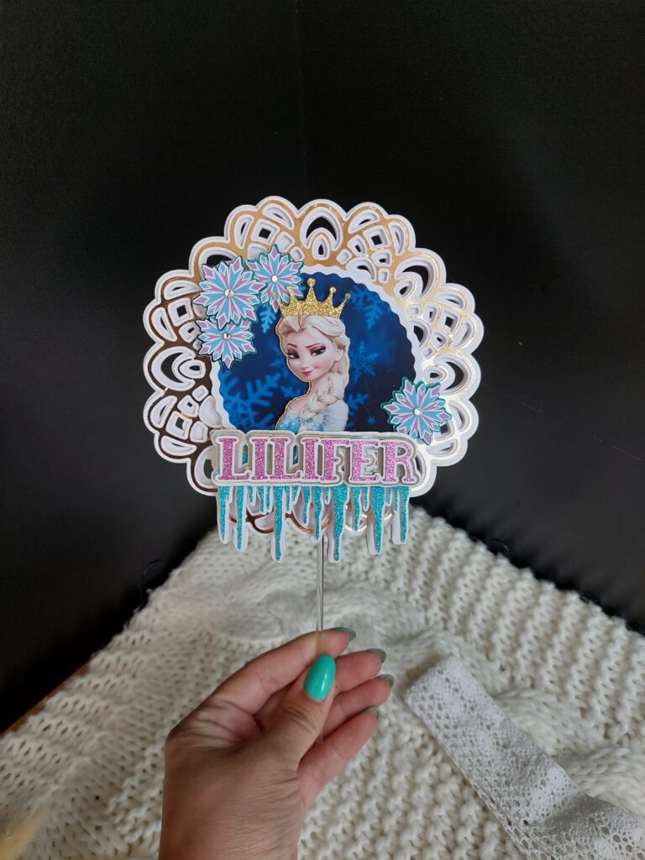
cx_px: 322
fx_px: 596
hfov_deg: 56.8
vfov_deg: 71.6
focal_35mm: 24
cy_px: 430
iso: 40
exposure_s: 1/113
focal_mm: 5.23
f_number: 1.8
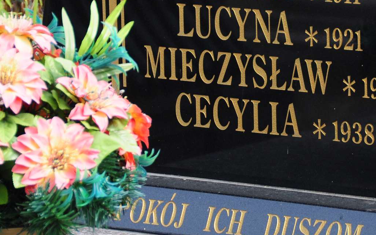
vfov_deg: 4.3
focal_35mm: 304
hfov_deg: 6.9
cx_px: 282
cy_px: 22
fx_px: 3115
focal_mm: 95
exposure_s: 1/320
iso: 250
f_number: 5.3
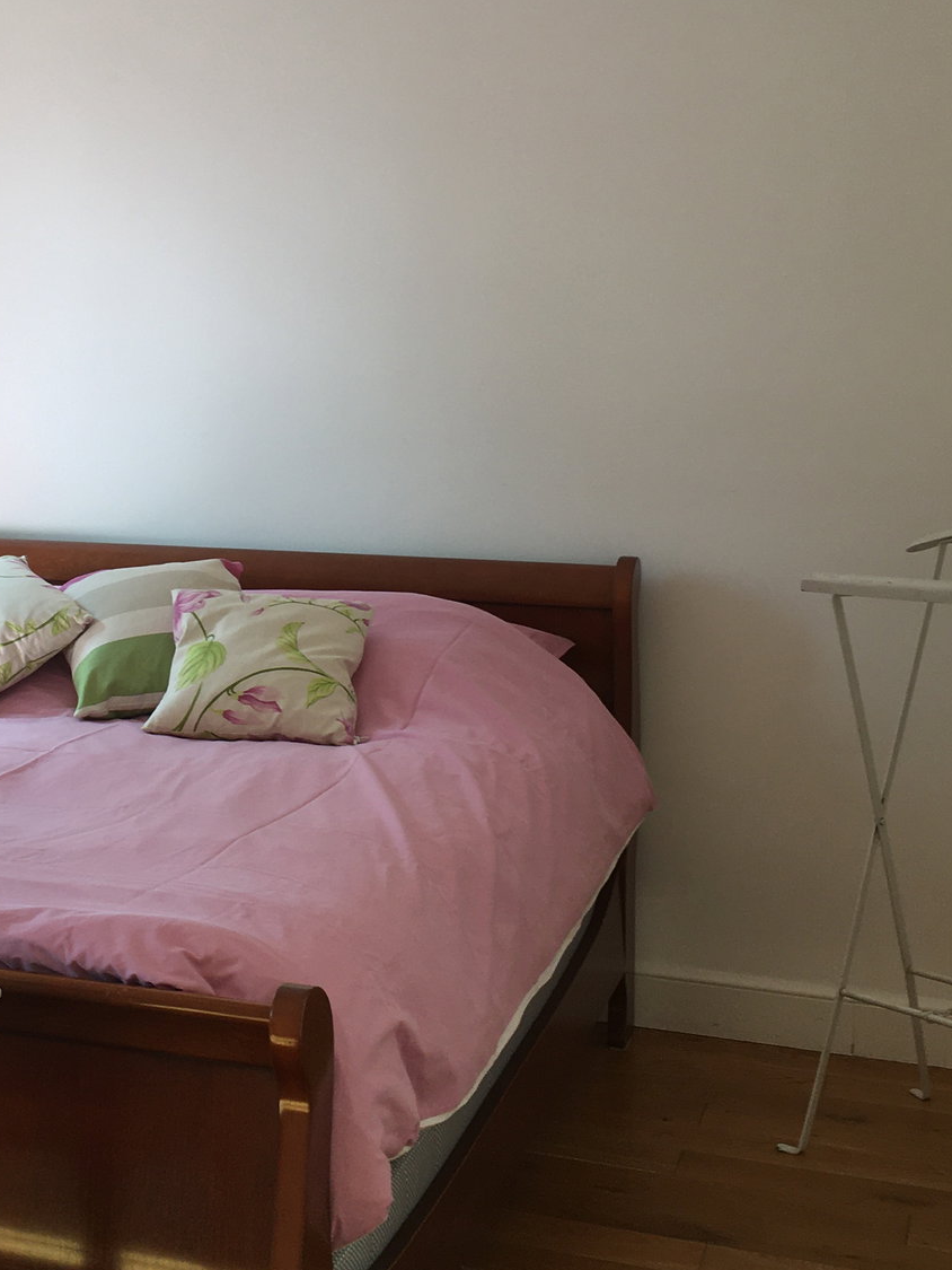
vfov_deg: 34.7
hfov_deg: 26.1
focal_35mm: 55
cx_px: 184
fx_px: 2016
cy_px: 441
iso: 25
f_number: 2.2
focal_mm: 4.15
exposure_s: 1/100
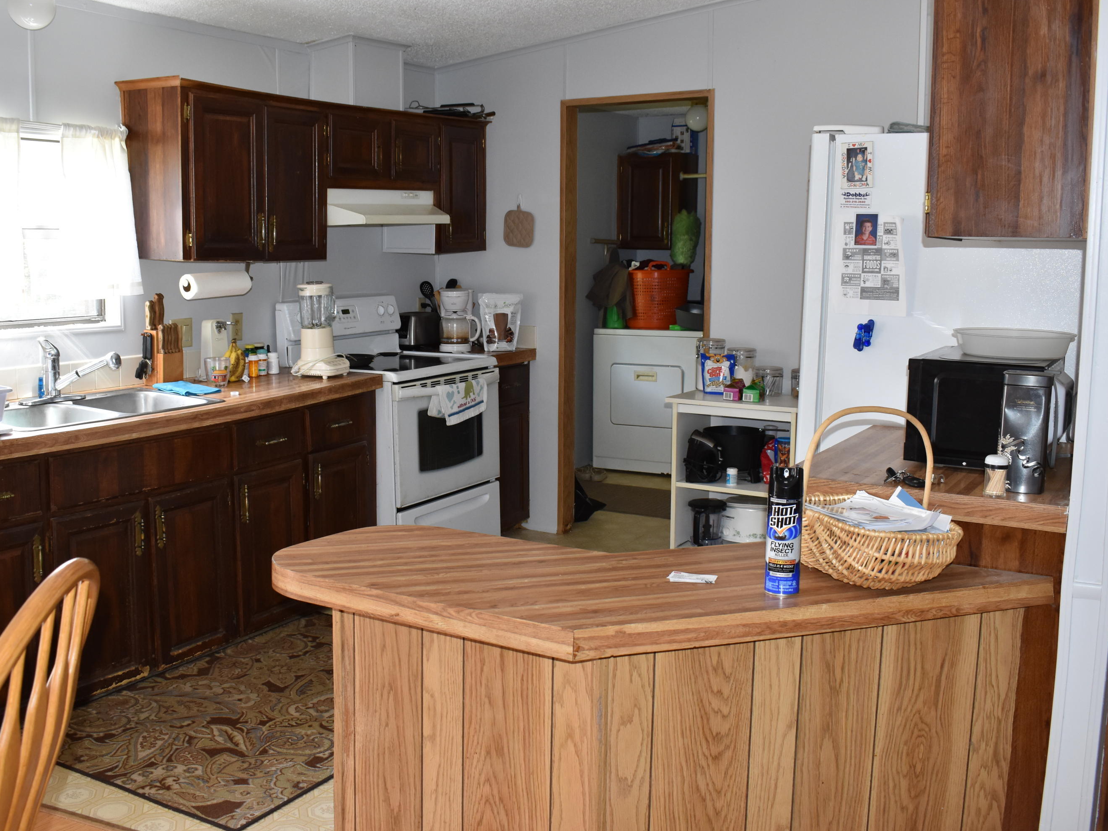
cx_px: 508
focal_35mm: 36
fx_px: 1152
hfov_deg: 51.3
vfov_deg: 39.7
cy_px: 414
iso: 800
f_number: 5.6
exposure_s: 1/125
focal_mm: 22
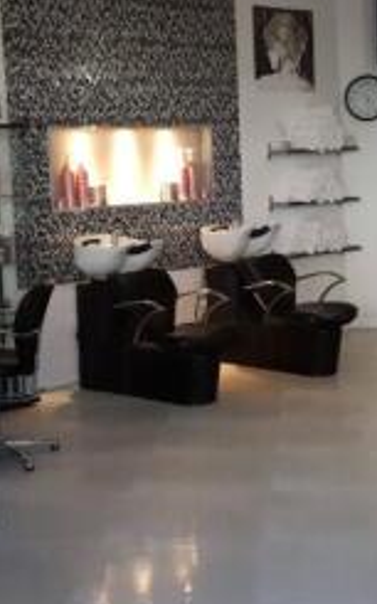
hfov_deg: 19.1
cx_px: 240
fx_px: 1119
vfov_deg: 30.1
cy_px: 221
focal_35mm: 68
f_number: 1.9
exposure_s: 1/33
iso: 200
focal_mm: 3.6
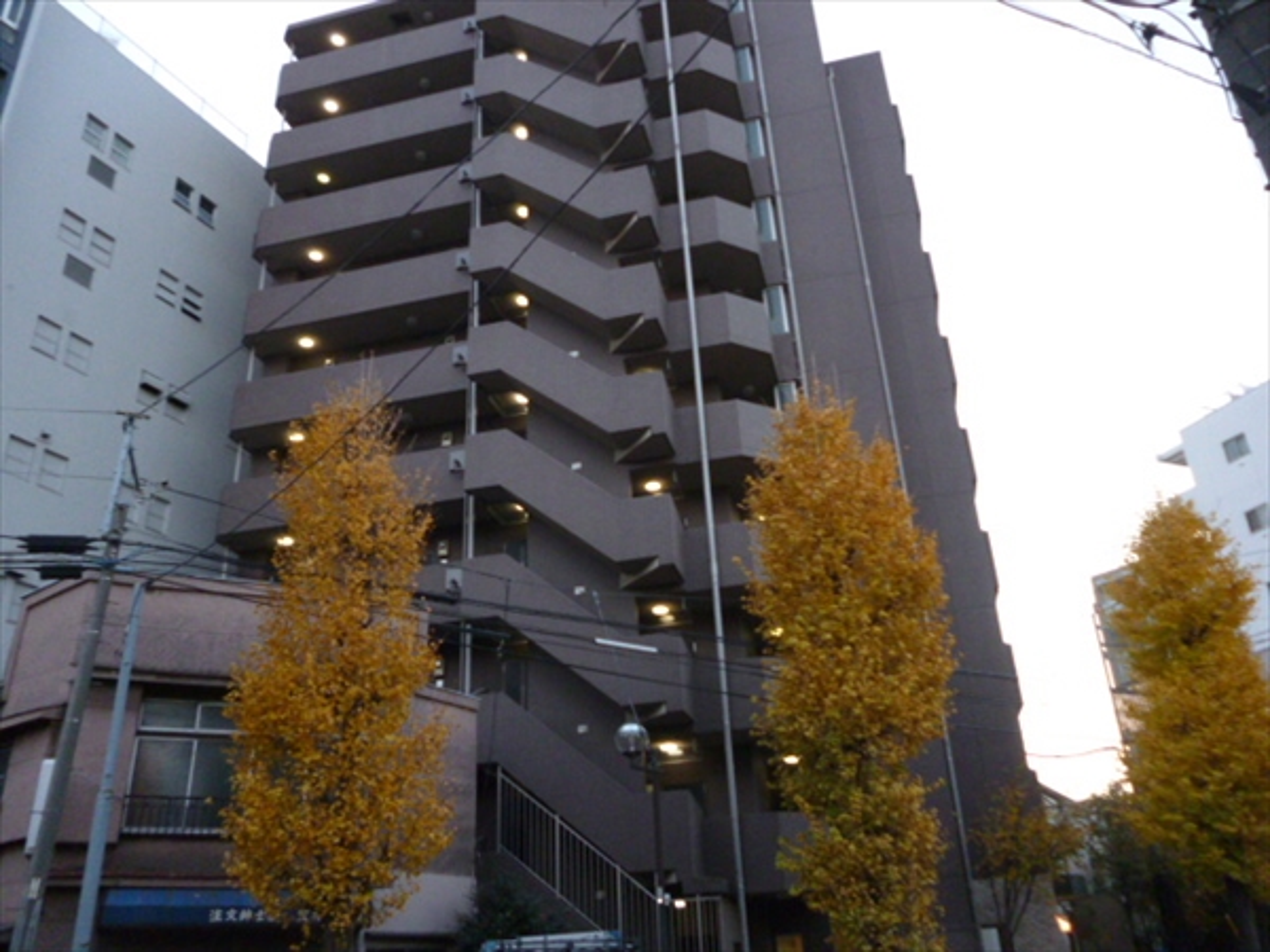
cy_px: 476
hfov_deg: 63.4
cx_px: 635
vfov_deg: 49.7
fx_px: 1027
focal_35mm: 28
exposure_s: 1/60
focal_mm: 5
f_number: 3.1
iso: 500
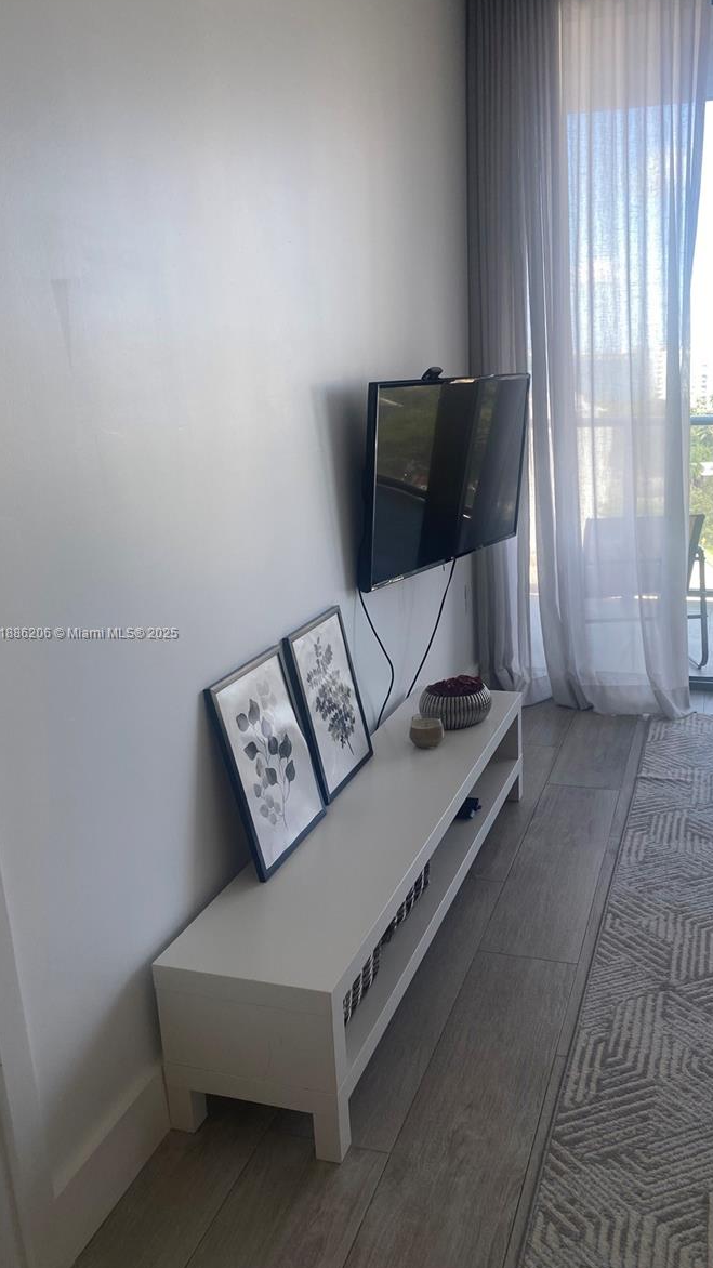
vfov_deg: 66.1
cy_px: 634
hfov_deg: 39.8
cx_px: 466
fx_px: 975
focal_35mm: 29
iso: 40
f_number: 1.8
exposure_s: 1/120
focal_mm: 4.25
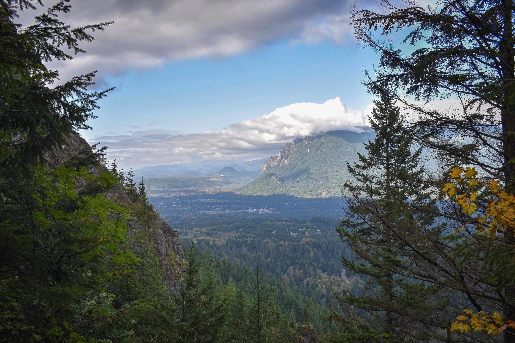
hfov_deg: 61.9
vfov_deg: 43.6
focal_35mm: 30
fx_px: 429
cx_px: 258
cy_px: 172
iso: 100
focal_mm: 20
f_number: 8
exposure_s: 1/125
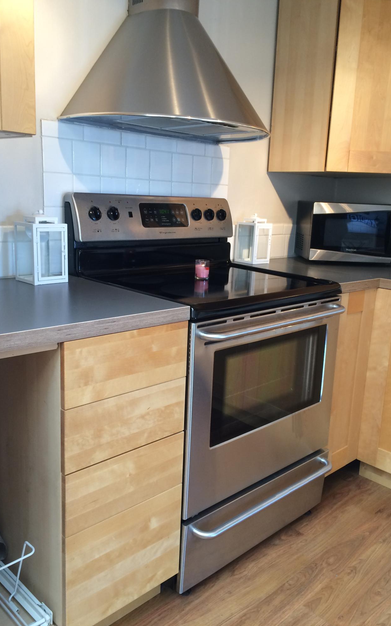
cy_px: 313
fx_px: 528
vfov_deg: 61.2
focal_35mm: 31
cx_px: 209
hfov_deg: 40.6
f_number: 2.2
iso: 80
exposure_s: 1/30
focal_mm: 4.15
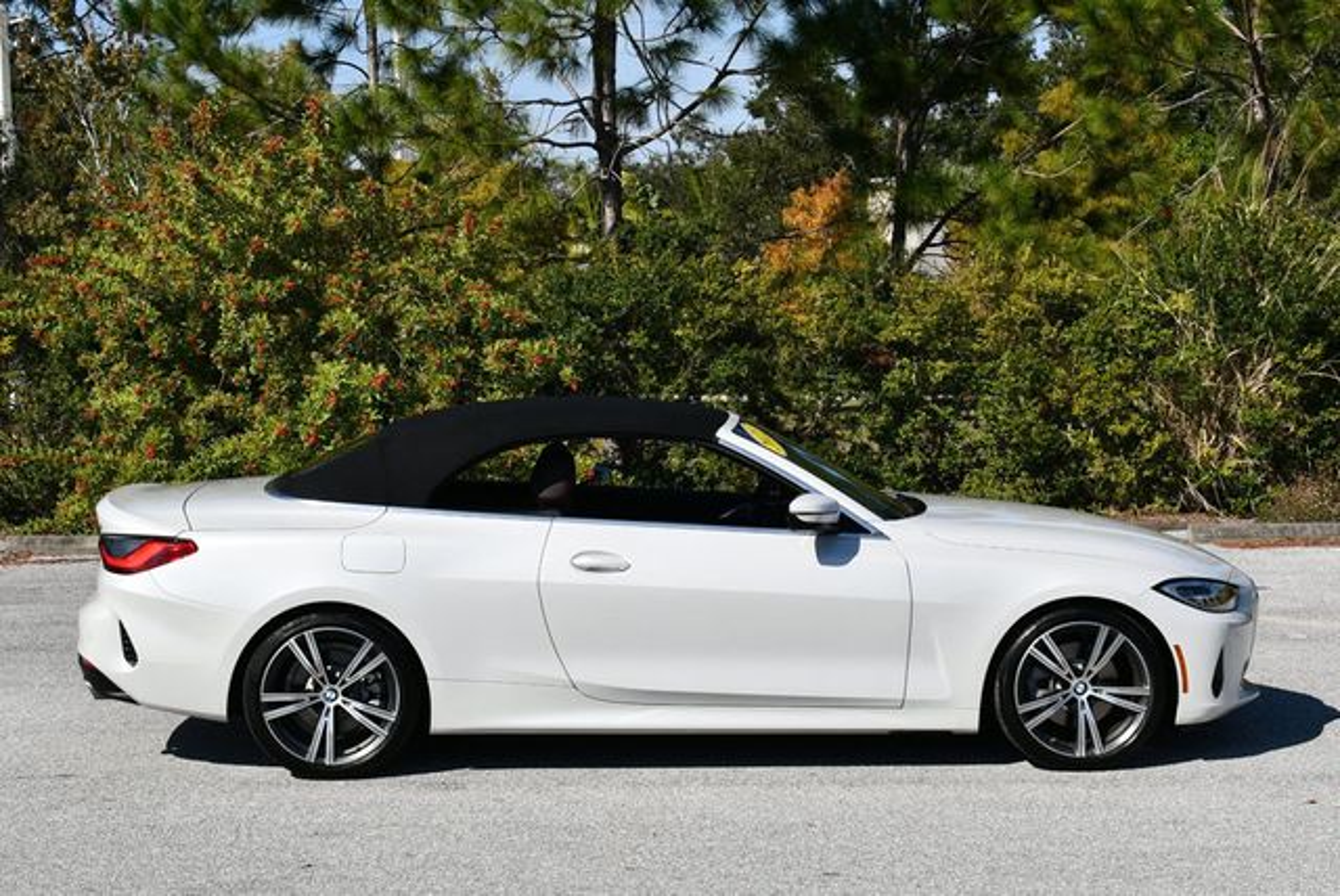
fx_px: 2533
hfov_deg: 29.6
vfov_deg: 20.1
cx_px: 670
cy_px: 448
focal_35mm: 68
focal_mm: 34
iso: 100
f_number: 10
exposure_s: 1/400
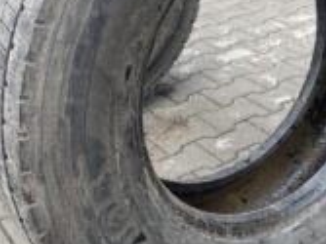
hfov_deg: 28.8
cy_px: 52
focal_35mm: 67
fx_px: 631
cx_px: 217
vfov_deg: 21.6
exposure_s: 1/225
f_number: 1.8
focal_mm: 4.25
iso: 32
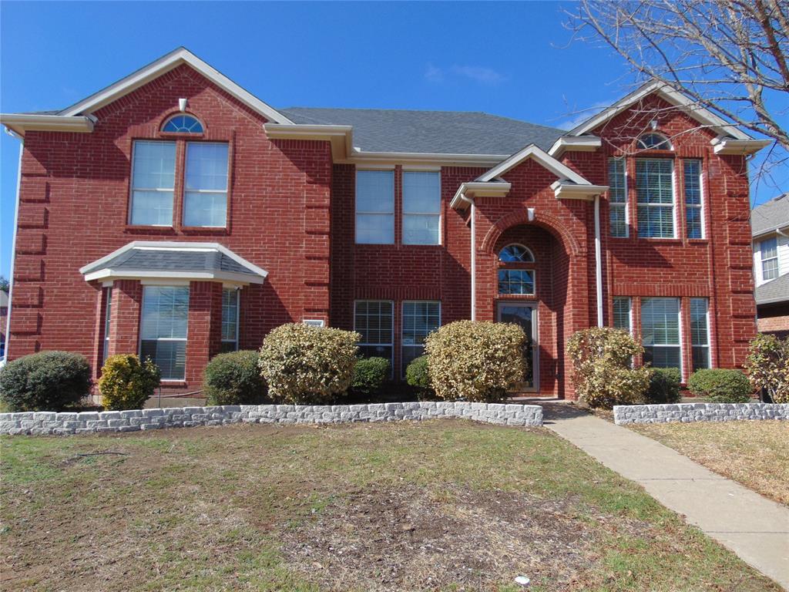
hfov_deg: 69.4
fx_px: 570
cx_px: 394
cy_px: 296
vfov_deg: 54.9
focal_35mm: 25
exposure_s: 1/1000
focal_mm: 4.5
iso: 80
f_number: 3
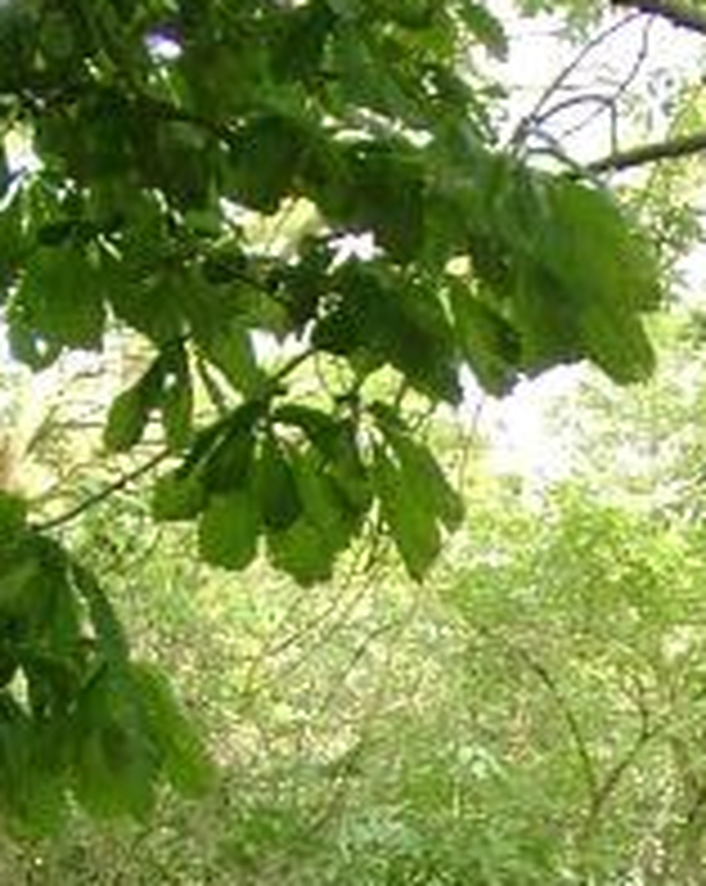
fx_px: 3534
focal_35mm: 135
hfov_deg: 11.2
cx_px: 886
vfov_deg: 13.9
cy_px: 1052
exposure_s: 1/30
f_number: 2
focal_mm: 7.13
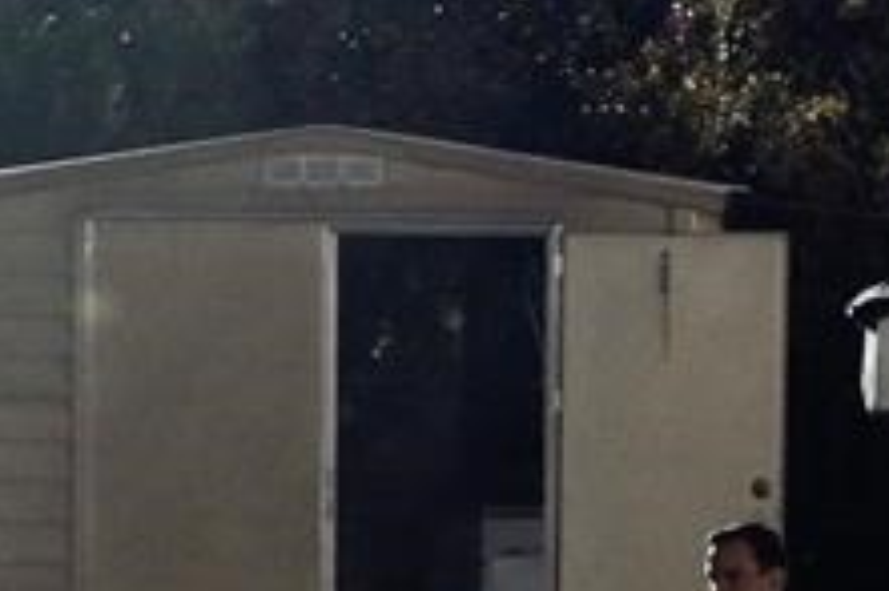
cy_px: 858
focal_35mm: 336
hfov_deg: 6.1
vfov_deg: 4.1
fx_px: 8291
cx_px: 455
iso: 12800
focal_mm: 114
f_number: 5.6
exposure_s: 1/100
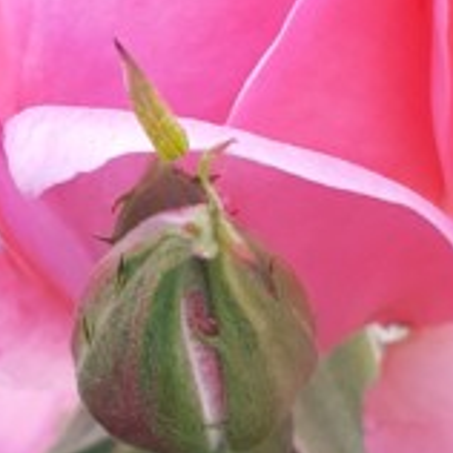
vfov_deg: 16.0
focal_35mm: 109
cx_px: 152
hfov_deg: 15.9
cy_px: 229
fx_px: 1614
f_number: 1.9
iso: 40
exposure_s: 1/189
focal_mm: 3.6
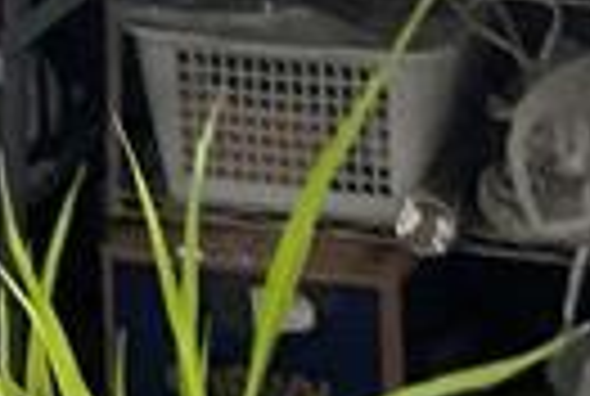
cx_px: -599
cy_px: -266
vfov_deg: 5.8
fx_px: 3860
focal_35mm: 235
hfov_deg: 8.3
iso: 160
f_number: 1.8
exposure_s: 1/60
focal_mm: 3
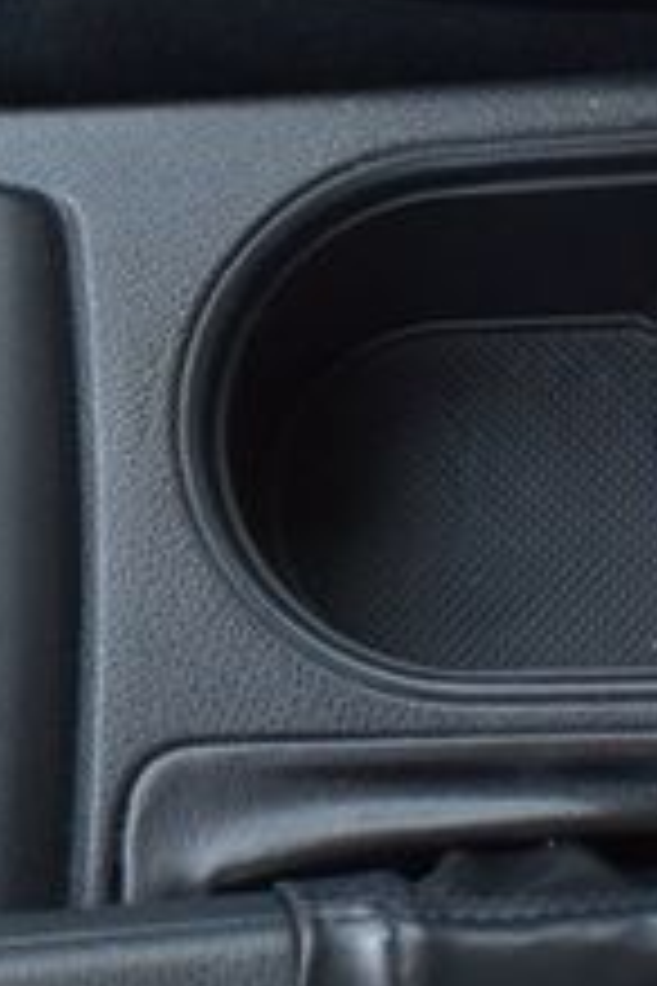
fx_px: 2162
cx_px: 45
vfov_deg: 25.7
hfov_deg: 17.0
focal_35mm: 79
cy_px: 473
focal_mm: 18
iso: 1600
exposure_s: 1/15
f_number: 5
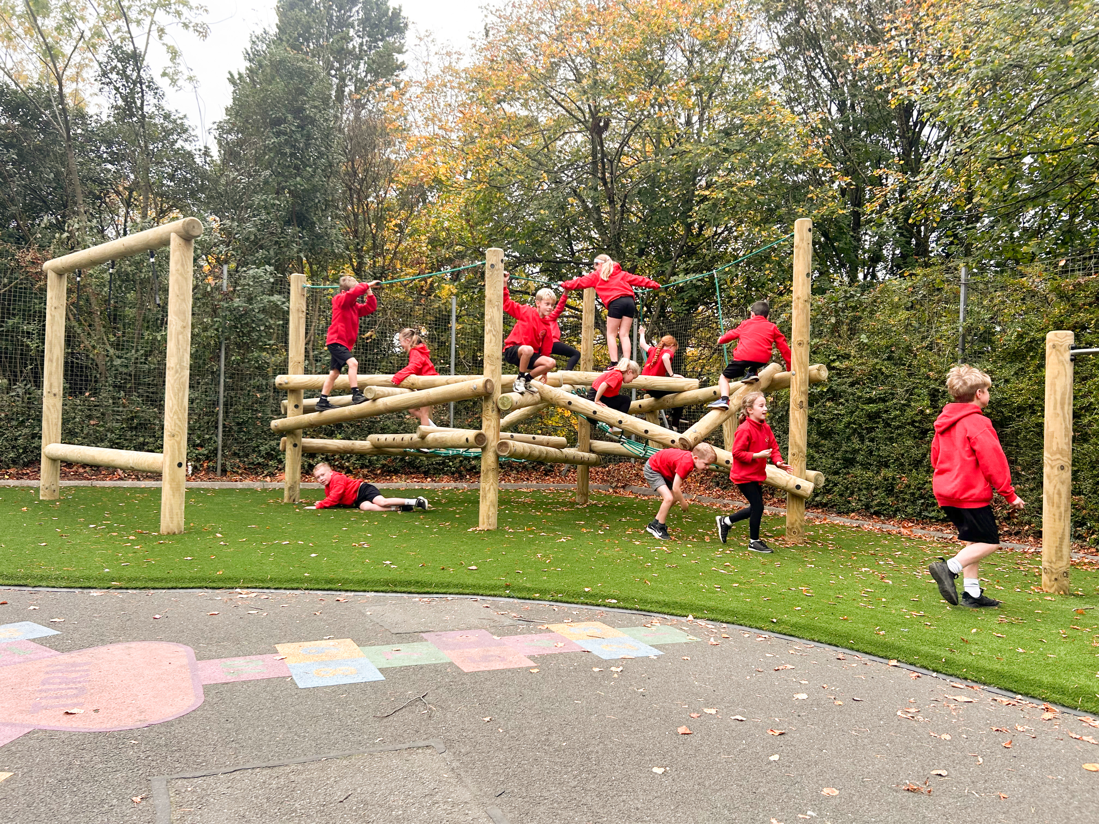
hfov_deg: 67.3
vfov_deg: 53.1
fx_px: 825
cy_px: 412
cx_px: 550
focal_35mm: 26
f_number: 1.5
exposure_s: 1/552
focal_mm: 5.7
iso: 50
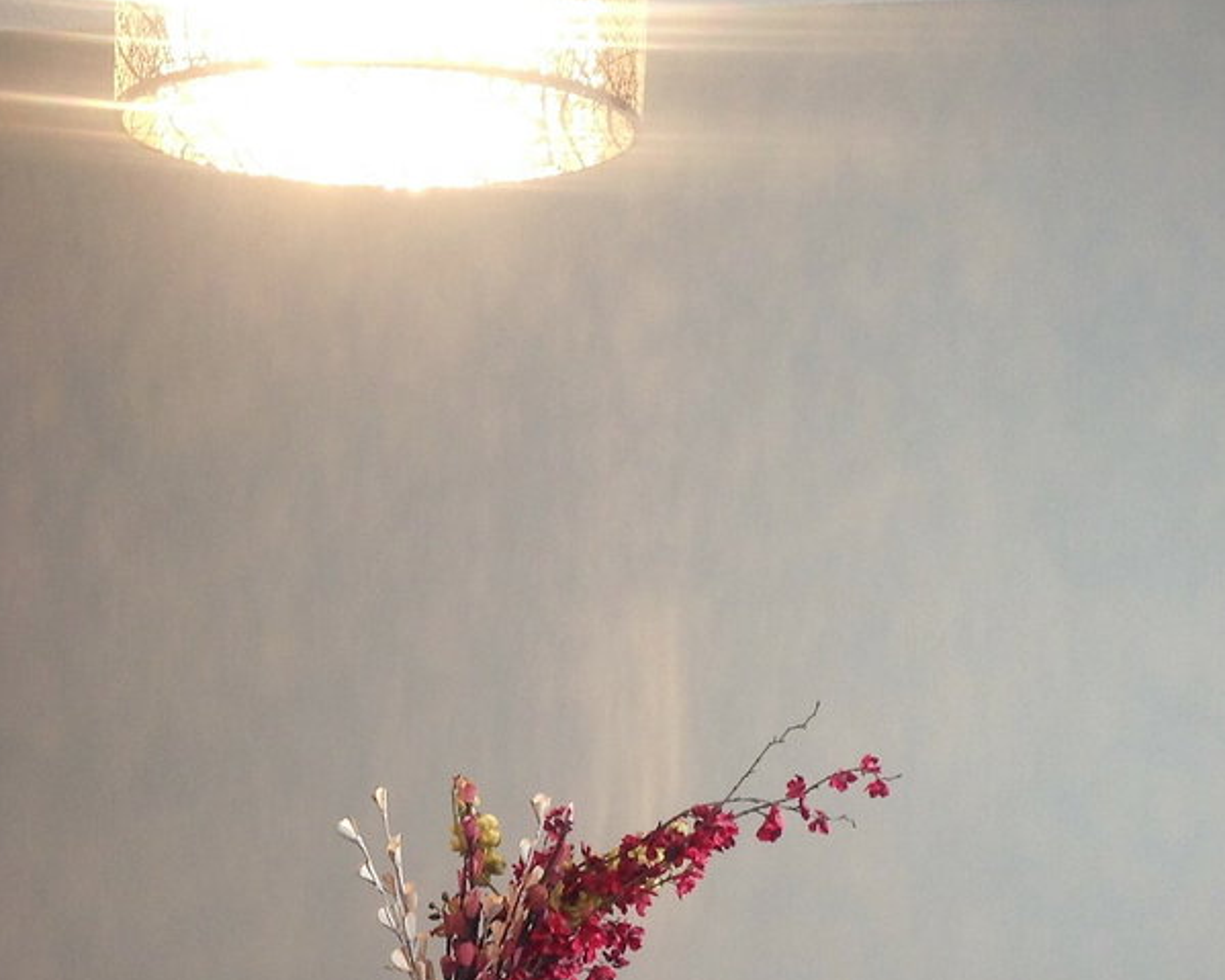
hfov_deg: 22.1
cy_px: 896
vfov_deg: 17.6
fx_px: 3117
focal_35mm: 86
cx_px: 360
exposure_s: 1/20
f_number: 2.4
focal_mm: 4.12
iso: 64
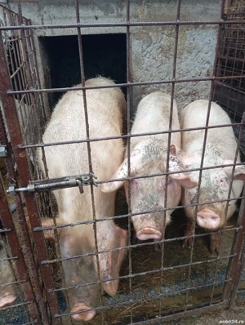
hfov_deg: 49.9
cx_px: 122
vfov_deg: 63.4
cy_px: 162
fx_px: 263
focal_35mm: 28
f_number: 1.8
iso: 682
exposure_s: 1/50
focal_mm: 4.22
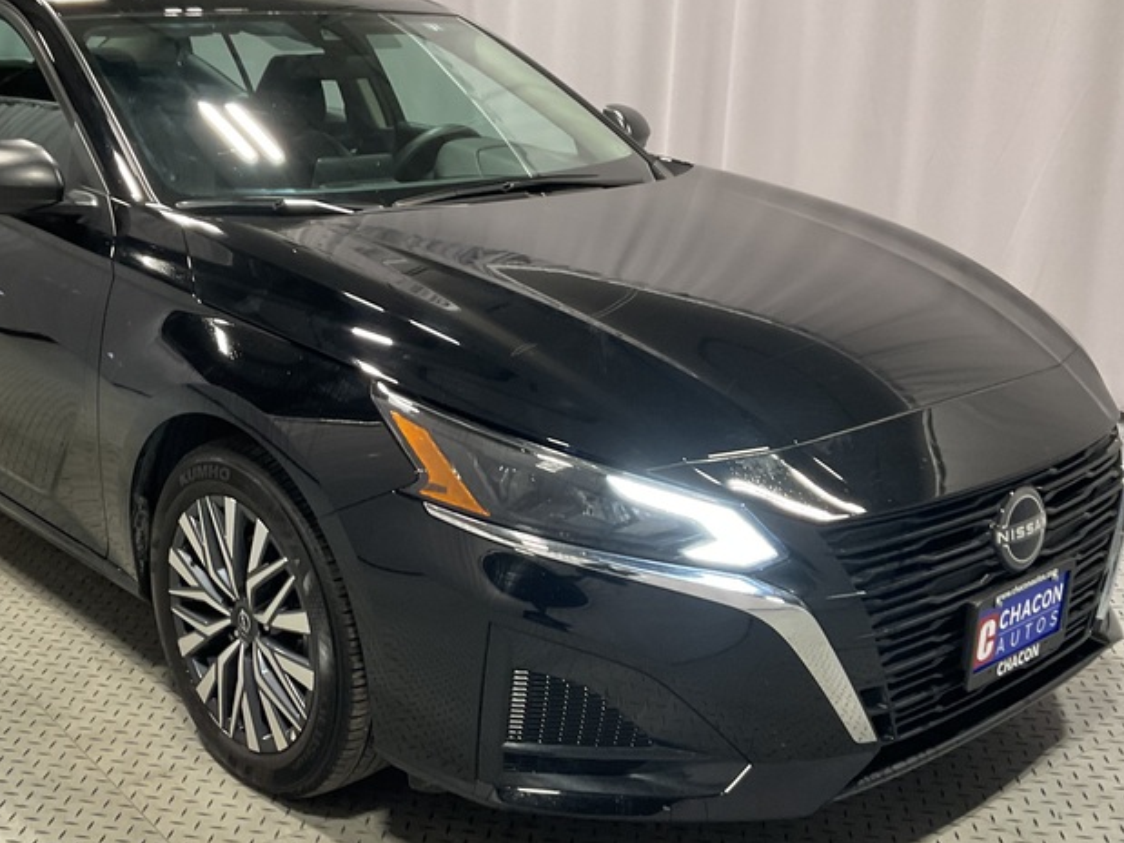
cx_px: 407
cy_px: 454
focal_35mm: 45
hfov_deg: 41.7
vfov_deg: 32.2
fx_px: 1461
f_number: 1.8
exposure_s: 1/60
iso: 80
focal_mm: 3
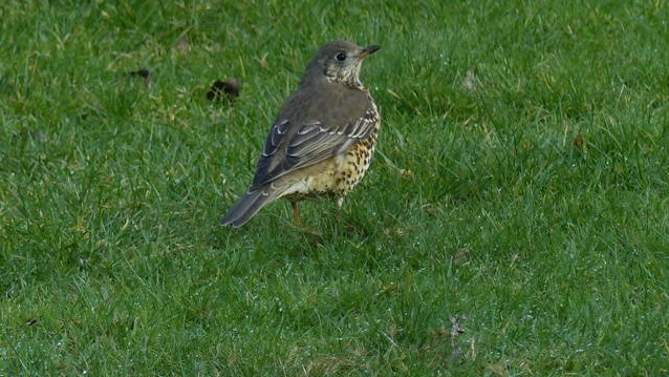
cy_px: 159
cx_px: 334
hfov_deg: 1.6
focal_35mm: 1312
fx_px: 23276
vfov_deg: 0.9
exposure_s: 1/125
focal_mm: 108
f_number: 4
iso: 100
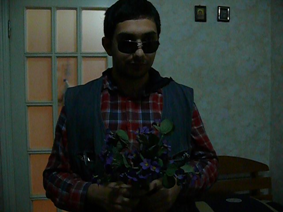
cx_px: 142
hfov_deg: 52.6
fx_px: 286
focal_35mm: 35
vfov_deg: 40.7
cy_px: 106
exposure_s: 1/30
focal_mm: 7.4
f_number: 2.8
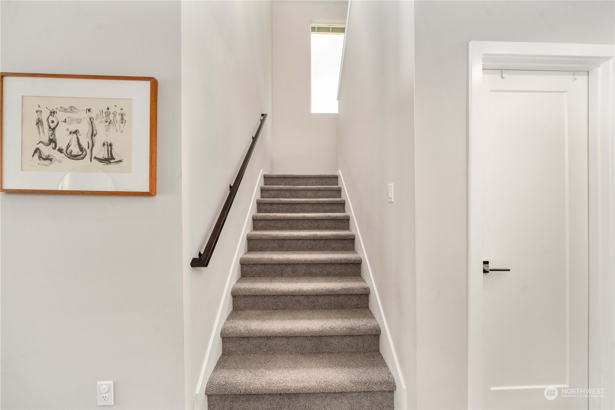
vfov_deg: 90.0
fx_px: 205
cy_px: 205
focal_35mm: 12
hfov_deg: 112.6
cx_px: 308
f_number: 6.7
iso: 800
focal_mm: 12
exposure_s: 1/30
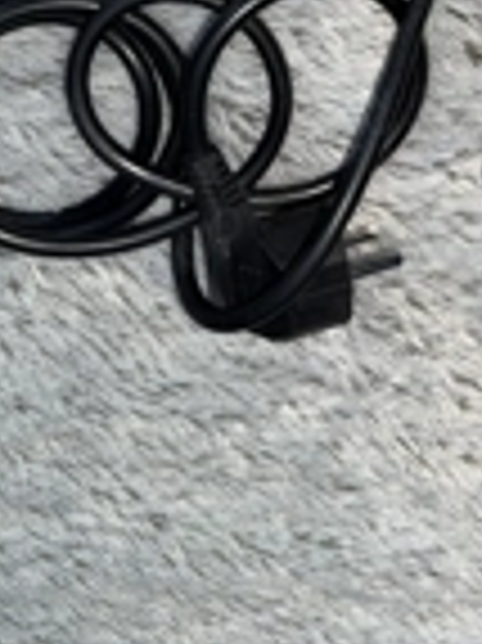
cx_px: 428
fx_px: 1246
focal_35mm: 67
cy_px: -81
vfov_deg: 26.5
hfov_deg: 21.4
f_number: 1.78
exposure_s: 1/11
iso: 80
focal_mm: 6.76
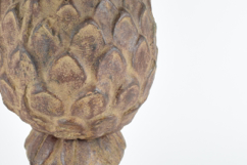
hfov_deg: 17.2
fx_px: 816
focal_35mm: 119
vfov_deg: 11.5
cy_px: 95
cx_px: 76
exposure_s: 1/125
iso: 400
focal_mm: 30
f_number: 6.3
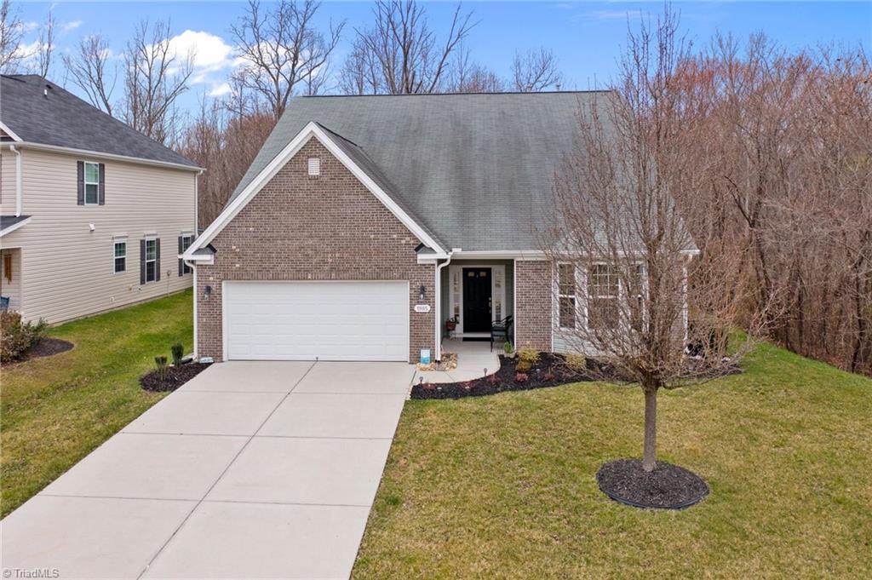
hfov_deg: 65.5
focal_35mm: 28
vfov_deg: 46.3
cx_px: 436
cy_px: 290
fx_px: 678
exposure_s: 1/400
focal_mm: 10.26
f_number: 3.2
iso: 100
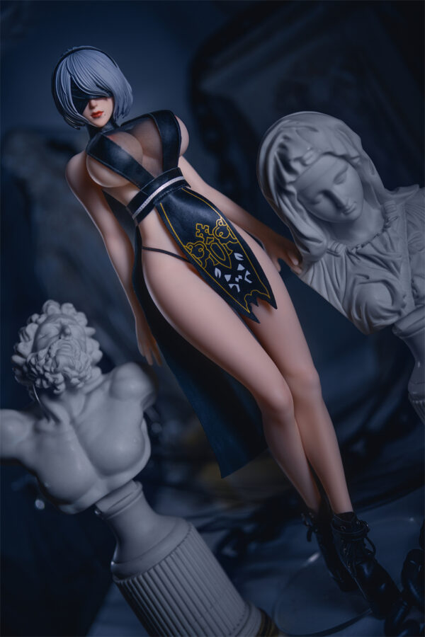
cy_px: 318
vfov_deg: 39.6
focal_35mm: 50
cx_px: 212
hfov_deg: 27.0
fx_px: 885
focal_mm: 50
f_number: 1.4
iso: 50
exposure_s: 1/640
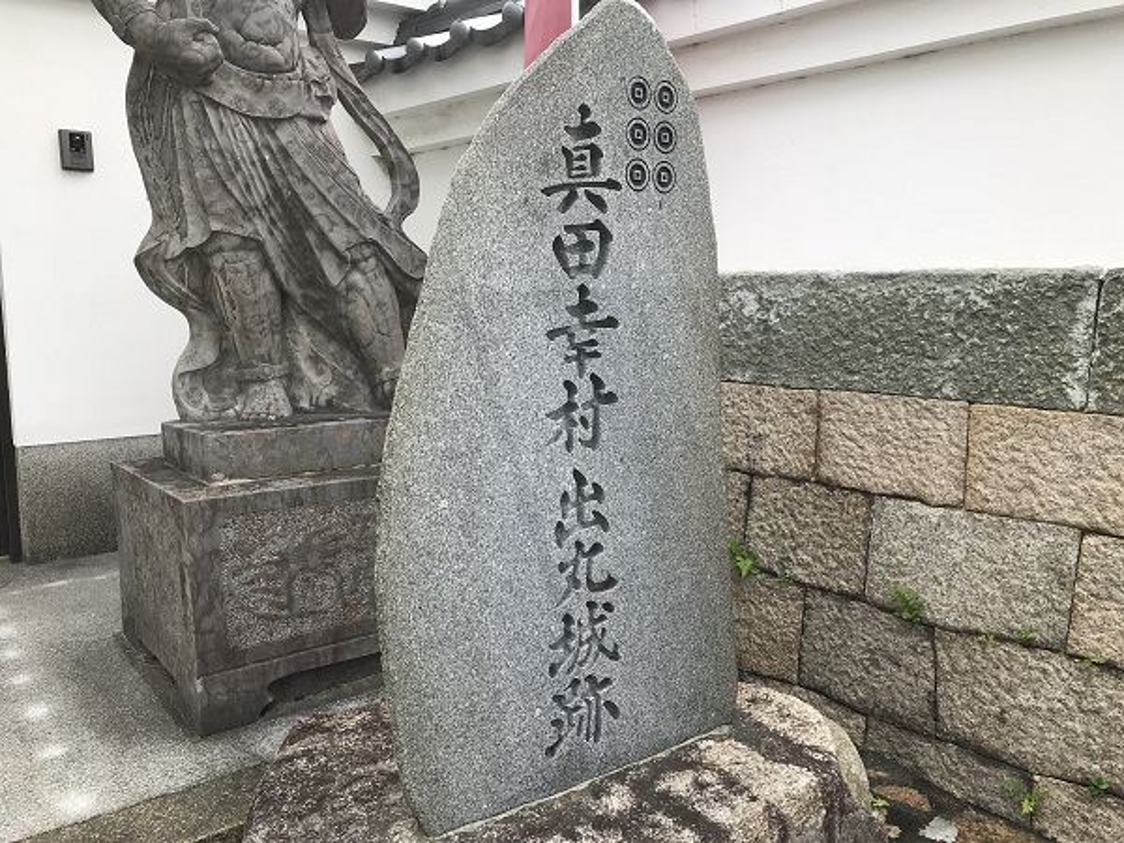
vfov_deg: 49.7
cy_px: 422
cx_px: 562
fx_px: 909
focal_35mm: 28
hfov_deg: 63.4
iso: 20
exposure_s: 1/386
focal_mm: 3.99
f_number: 1.8
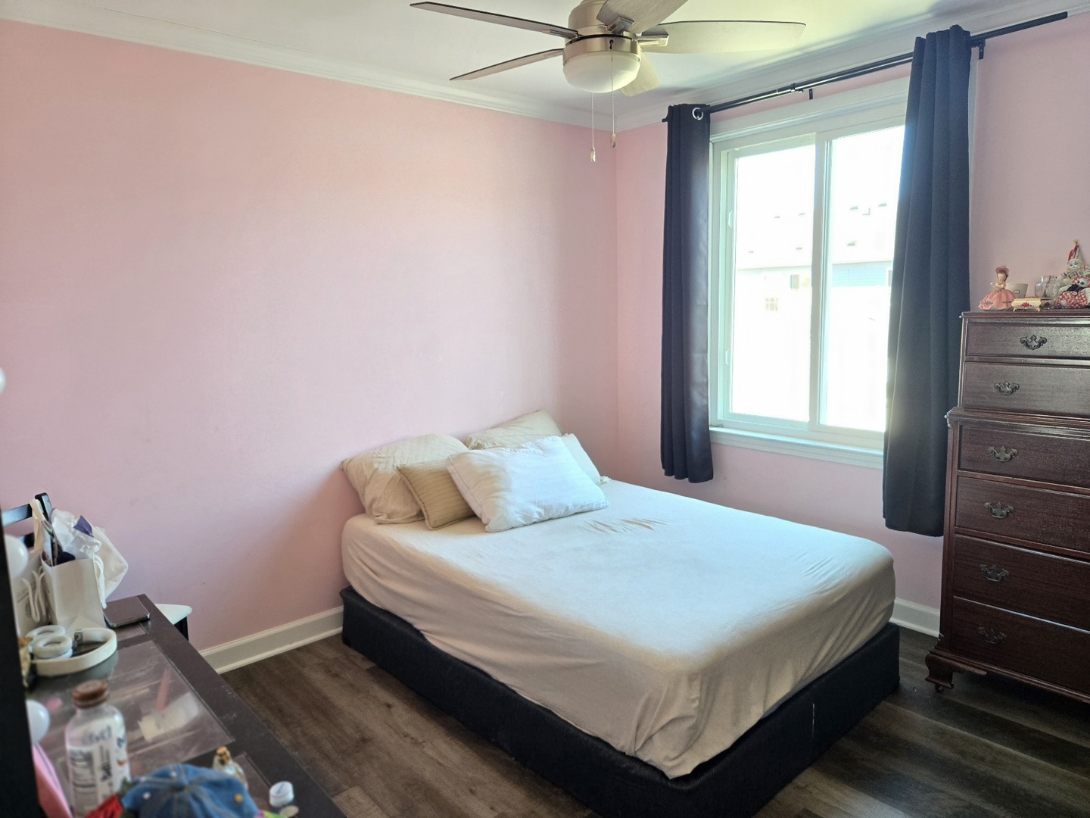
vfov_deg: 58.9
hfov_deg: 73.9
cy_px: 409
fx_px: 724
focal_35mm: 23
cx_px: 545
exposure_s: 1/120
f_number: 1.8
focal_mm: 5.4
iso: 400
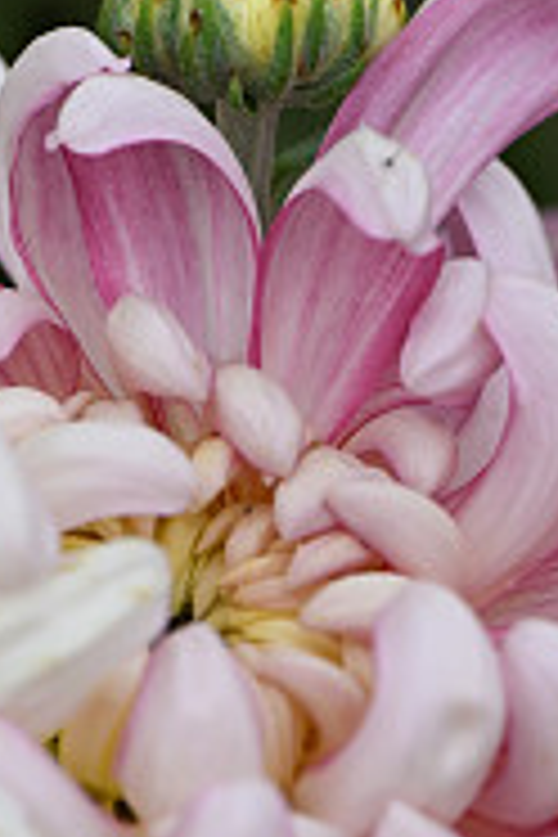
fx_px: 13019
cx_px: 196
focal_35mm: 560
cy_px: 837
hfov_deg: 2.5
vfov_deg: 3.7
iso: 200
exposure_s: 1/400
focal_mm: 130
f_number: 5
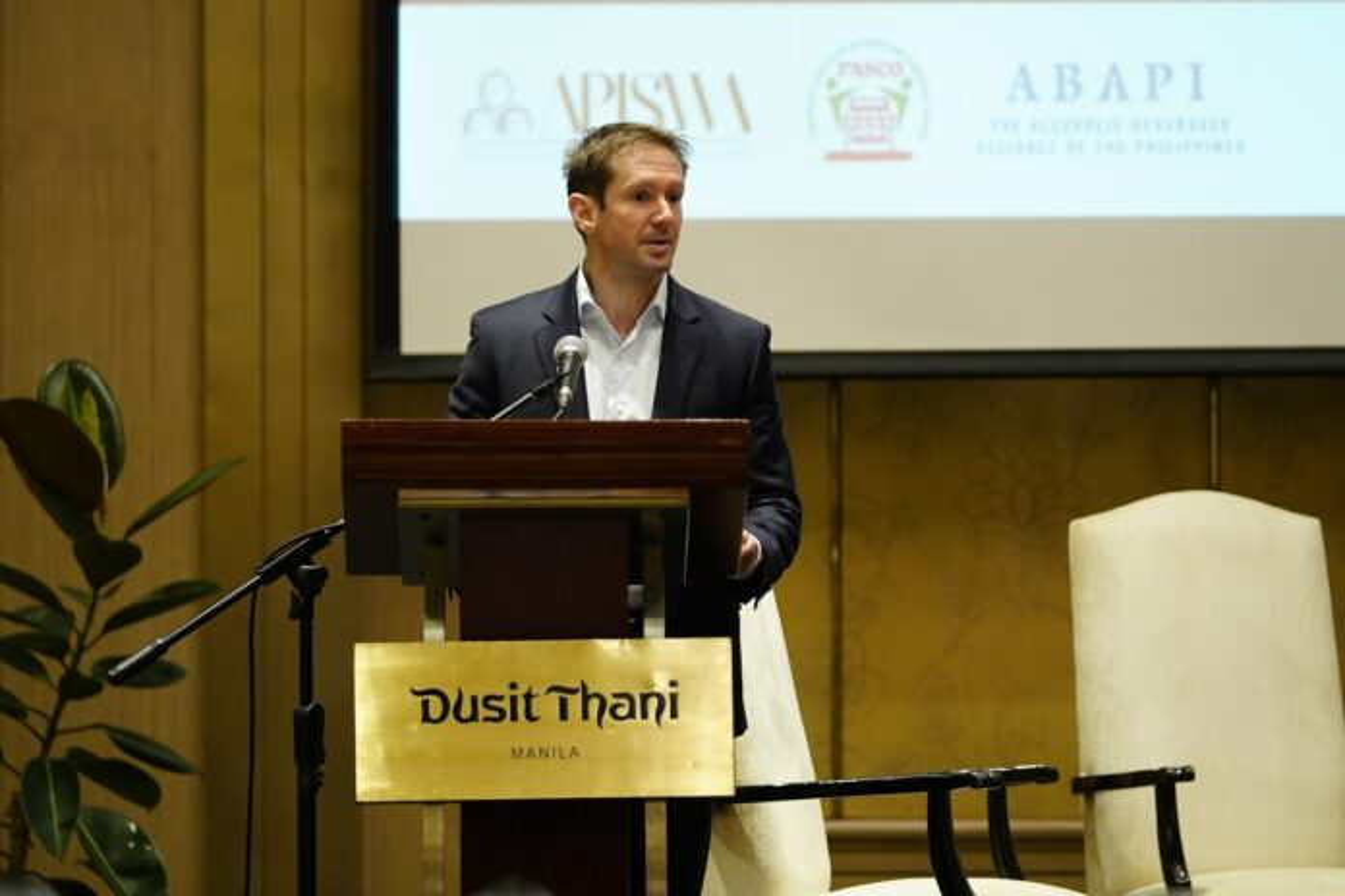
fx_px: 8443
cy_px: 448
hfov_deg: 9.1
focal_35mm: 226
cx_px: 672
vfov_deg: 6.1
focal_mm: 151
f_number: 2.8
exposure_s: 1/125
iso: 3200
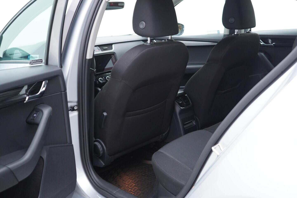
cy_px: 99
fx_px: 297
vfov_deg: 36.9
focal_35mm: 36
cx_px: 148
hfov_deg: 53.1
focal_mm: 24
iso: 160
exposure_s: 1/40
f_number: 2.8
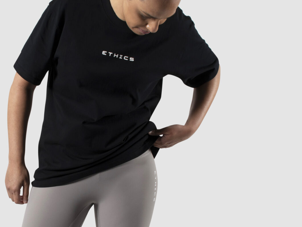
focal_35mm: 98
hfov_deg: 19.9
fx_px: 855
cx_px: 79
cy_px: 184
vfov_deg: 15.0
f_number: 9
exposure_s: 1/250
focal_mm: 28
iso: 100
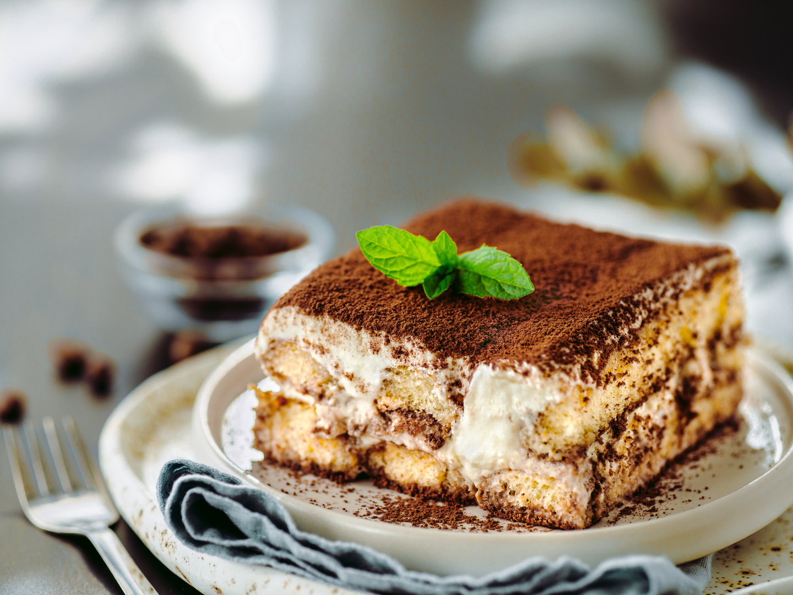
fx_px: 2566
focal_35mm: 112
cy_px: 298
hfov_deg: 17.6
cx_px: 396
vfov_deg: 13.2
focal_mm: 56
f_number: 2
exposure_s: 1/1250
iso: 200
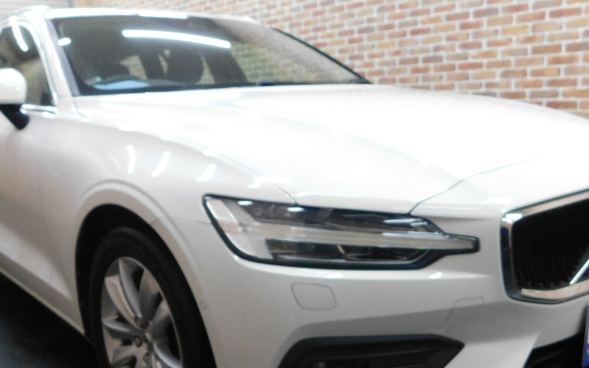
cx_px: 275
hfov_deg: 51.5
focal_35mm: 38
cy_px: 220
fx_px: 610
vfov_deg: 33.5
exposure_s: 1/30
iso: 320
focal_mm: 4
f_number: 3
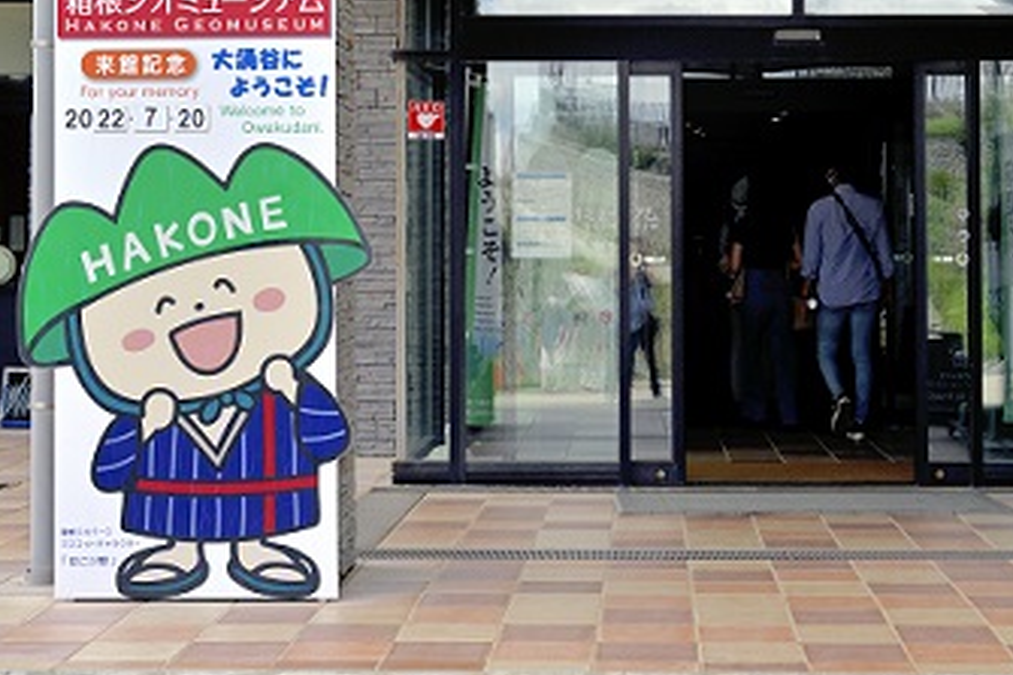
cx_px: 646
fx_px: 2222
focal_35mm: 79
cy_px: 59
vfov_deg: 17.0
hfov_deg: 25.6
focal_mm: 40
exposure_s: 1/350
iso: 400
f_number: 6.7
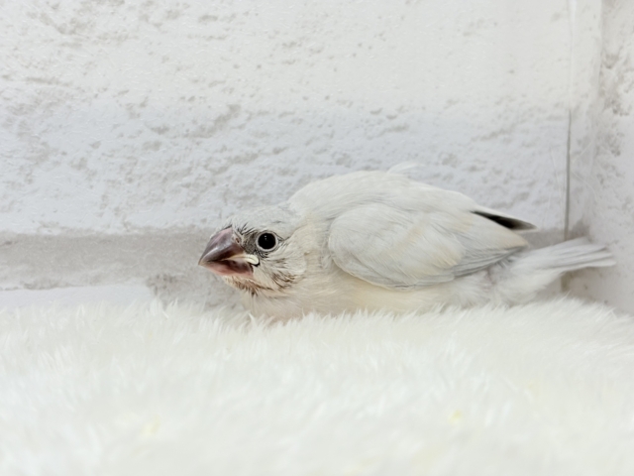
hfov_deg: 36.8
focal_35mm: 52
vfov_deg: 28.0
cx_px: 317
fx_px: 952
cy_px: 238
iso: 40
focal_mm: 5.96
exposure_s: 1/50
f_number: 1.6
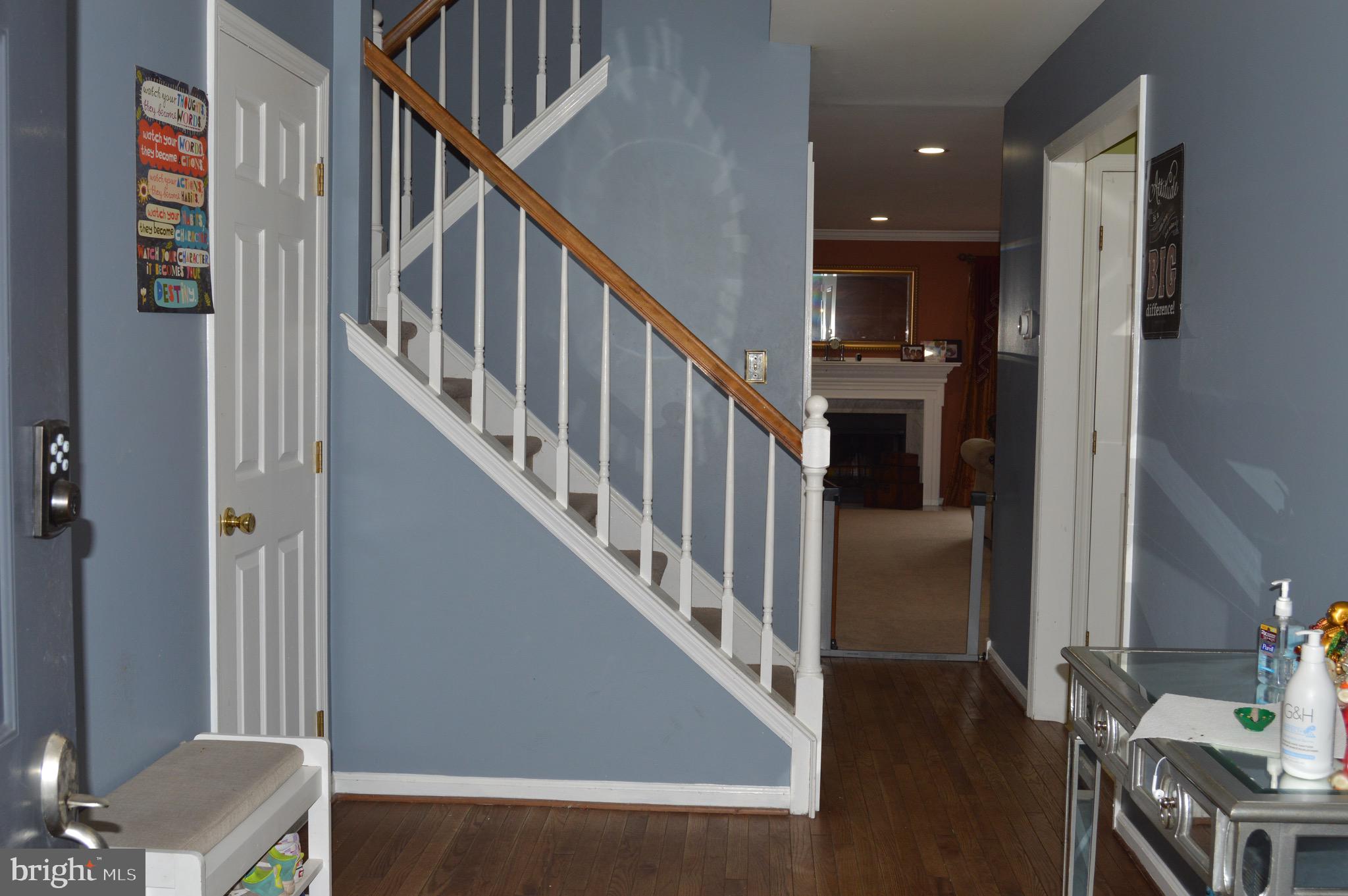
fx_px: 1347
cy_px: 448
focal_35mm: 36
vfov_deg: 36.8
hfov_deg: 53.2
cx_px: 674
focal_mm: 24
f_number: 8
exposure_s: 1/60
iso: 280
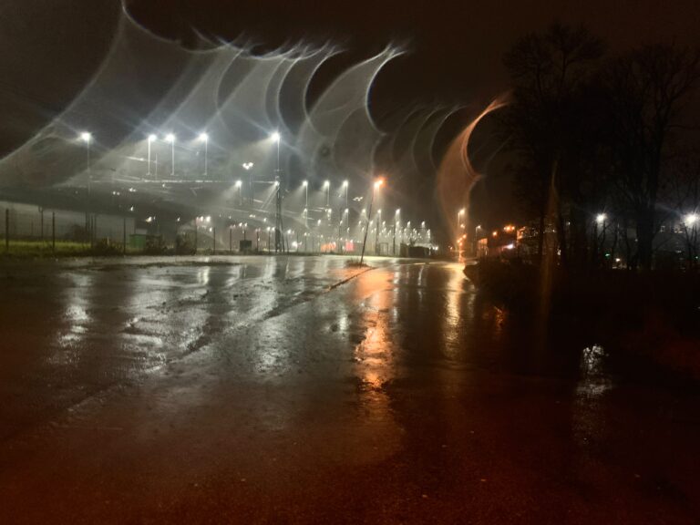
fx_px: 526
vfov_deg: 53.1
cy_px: 262
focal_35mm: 26
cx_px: 350
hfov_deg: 67.3
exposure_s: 1/17
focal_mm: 4.25
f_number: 1.8
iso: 1000
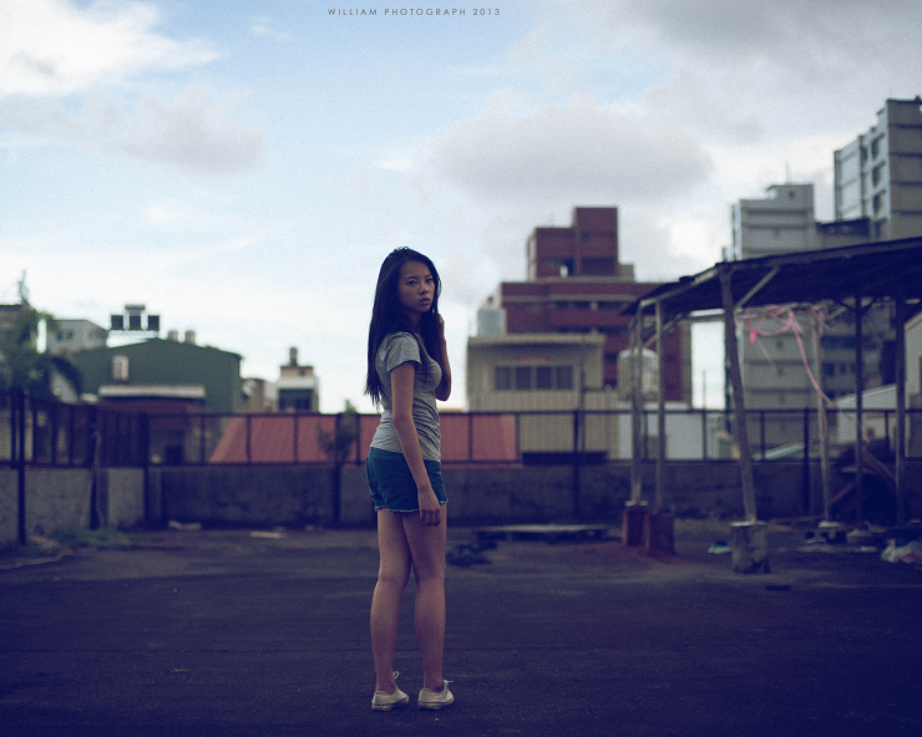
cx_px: 414
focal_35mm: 57
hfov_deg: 33.0
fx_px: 1555
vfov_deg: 26.7
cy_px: 366
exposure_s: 1/1000
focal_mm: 50
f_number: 2
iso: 160
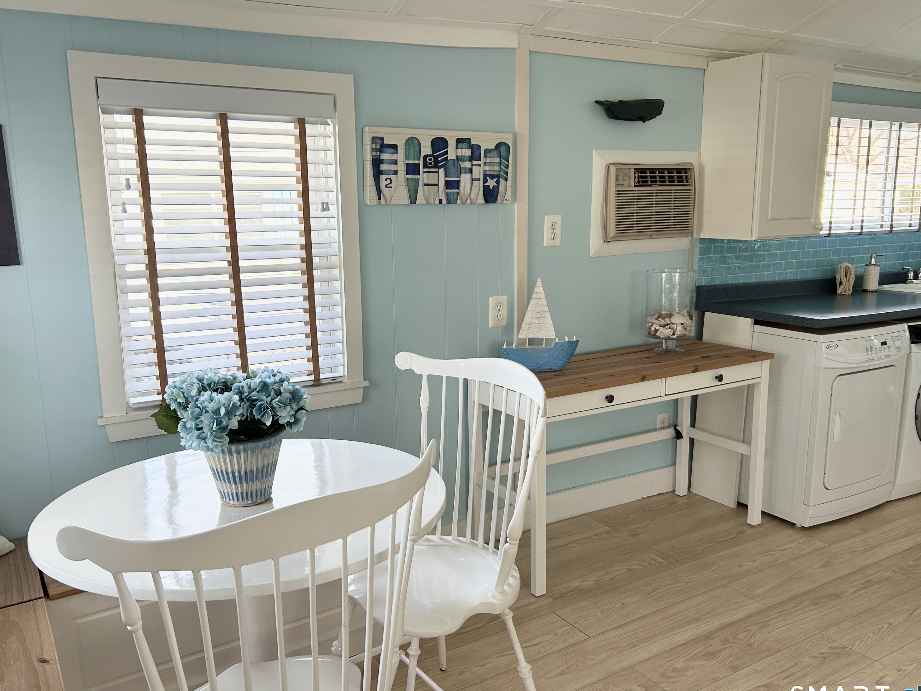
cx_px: 455
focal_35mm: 27
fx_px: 718
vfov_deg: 51.4
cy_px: 352
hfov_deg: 65.3
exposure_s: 1/135
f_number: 1.5
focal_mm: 5.7
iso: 64
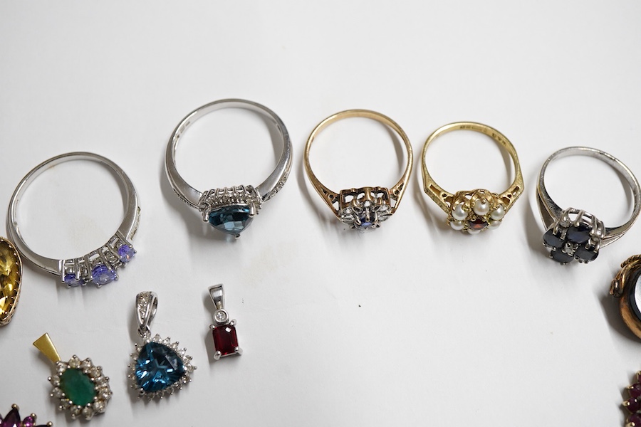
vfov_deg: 29.9
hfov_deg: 43.6
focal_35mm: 45
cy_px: 214
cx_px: 320
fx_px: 801
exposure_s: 1/125
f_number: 9
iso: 1250
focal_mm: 30
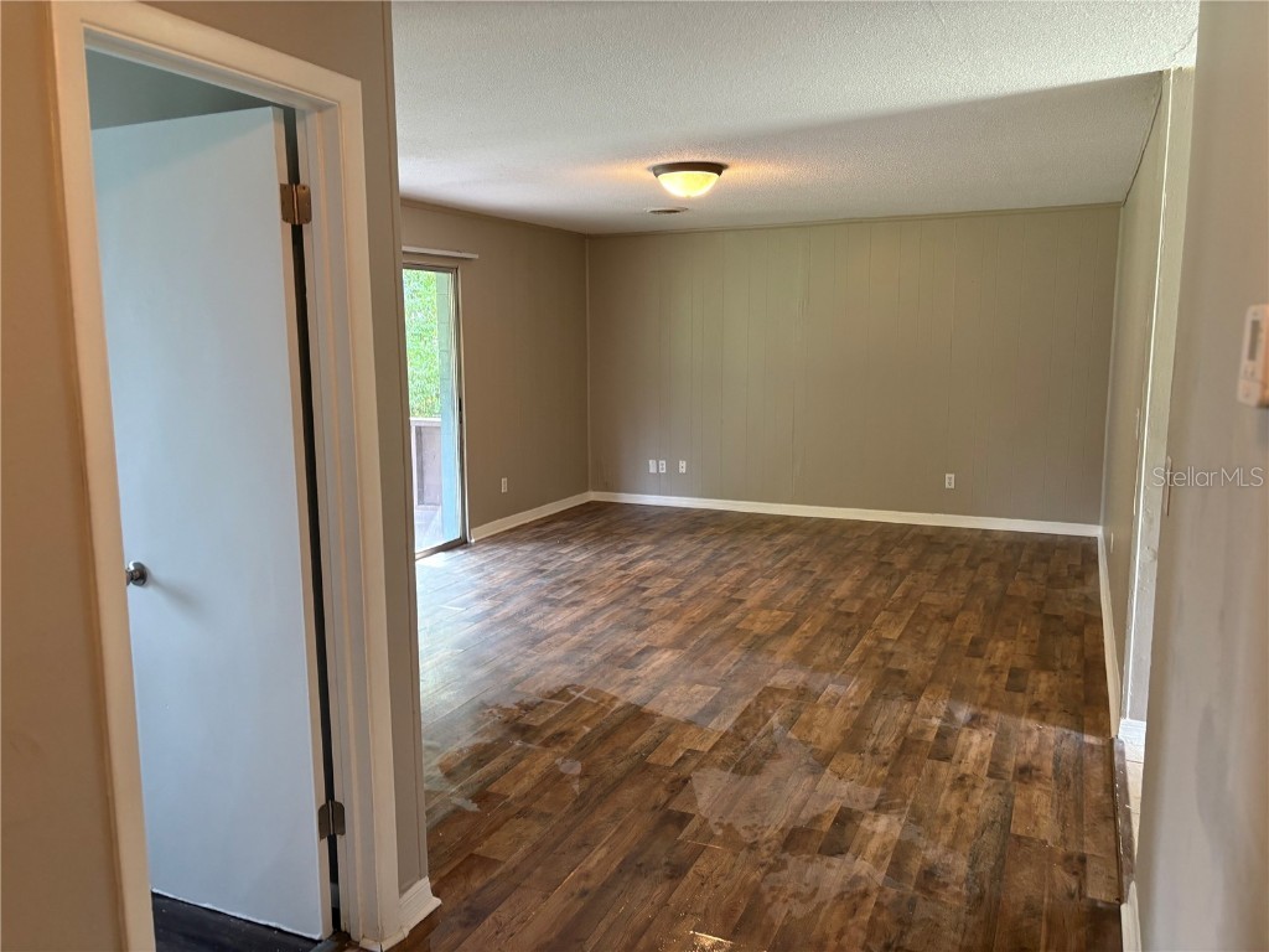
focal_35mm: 26
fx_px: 953
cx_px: 634
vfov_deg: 53.1
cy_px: 476
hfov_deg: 67.3
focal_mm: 5.96
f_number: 1.6
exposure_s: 1/60
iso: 200
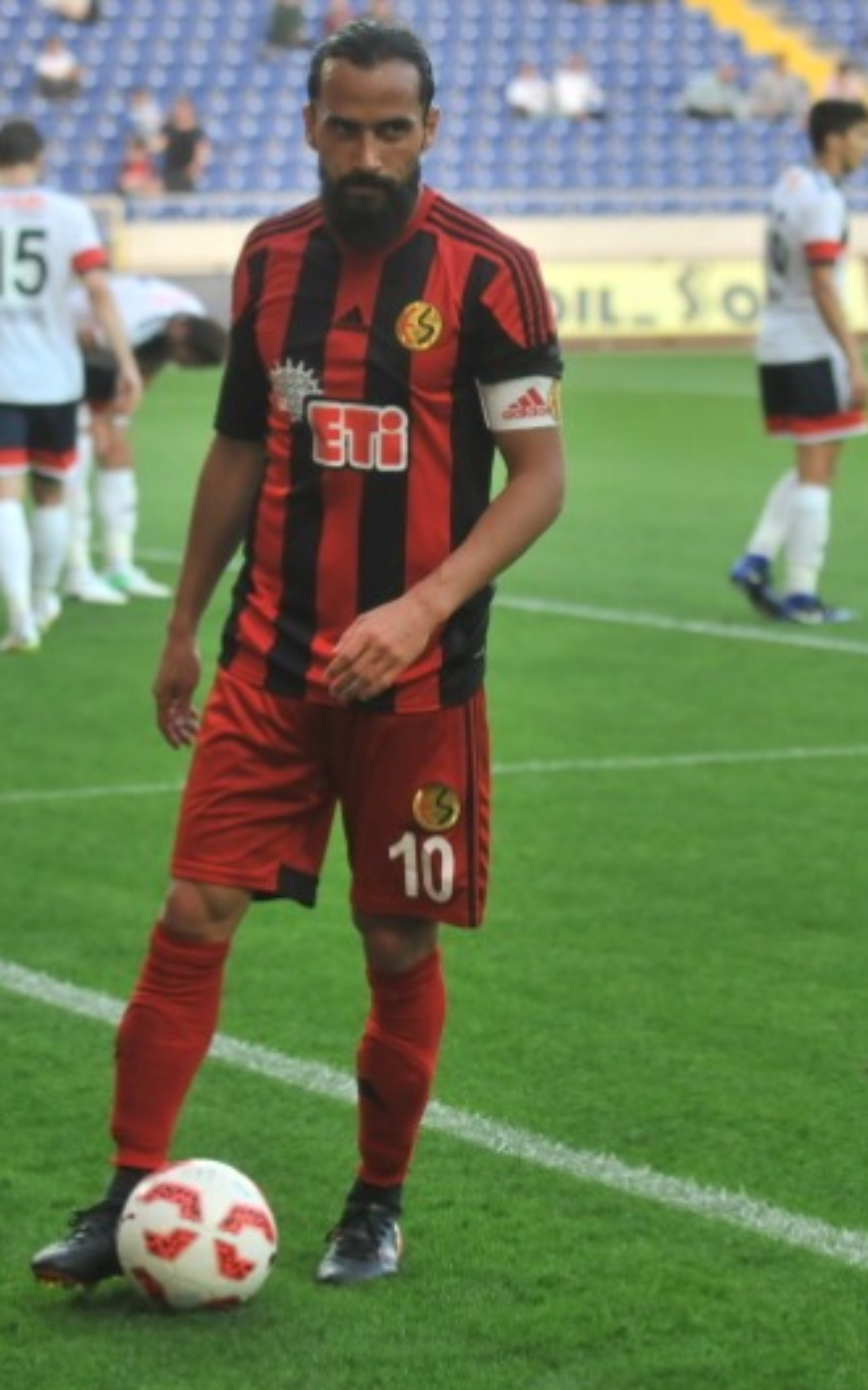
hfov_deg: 8.1
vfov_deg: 12.9
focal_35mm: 162
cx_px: 429
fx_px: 6132
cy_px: 696
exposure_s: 1/1600
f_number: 2.8
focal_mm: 70
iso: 800
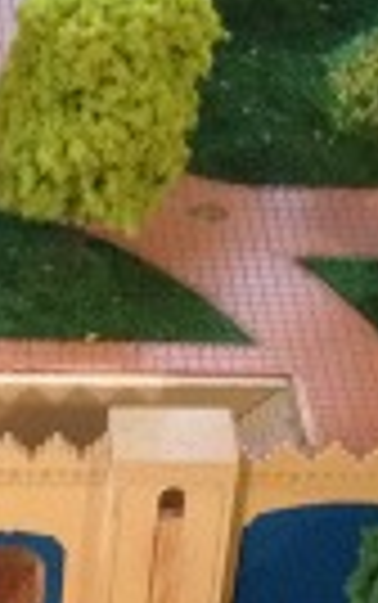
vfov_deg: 11.3
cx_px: -202
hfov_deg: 7.0
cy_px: 297
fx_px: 3043
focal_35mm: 185
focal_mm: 4.28
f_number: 2.4
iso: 400
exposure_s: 1/20
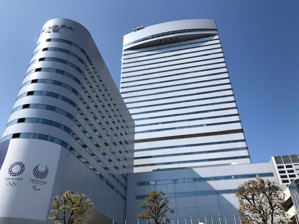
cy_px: 112
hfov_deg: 63.4
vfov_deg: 49.7
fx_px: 242
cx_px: 150
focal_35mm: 28
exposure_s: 1/2703
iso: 20
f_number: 1.8
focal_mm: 3.99
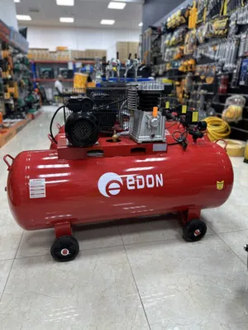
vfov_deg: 71.6
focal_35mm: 24
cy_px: 165
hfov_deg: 56.8
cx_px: 124
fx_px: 229
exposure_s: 1/100
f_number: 1.78
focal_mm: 6.86
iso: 80
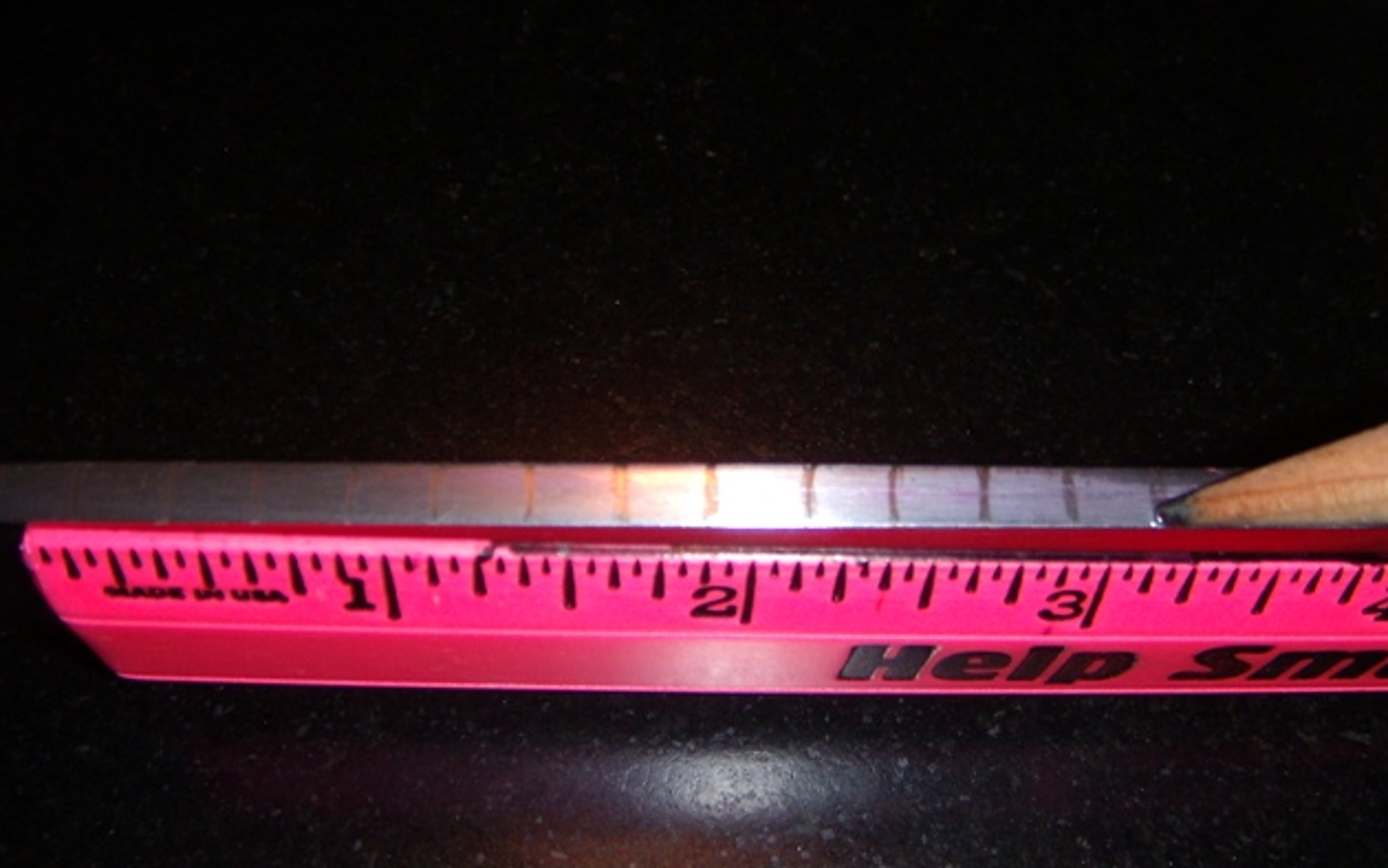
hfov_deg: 44.3
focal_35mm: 45
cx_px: 765
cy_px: 498
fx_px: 1703
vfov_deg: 28.6
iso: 64
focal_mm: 6.4
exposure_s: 1/60.2
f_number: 3.5
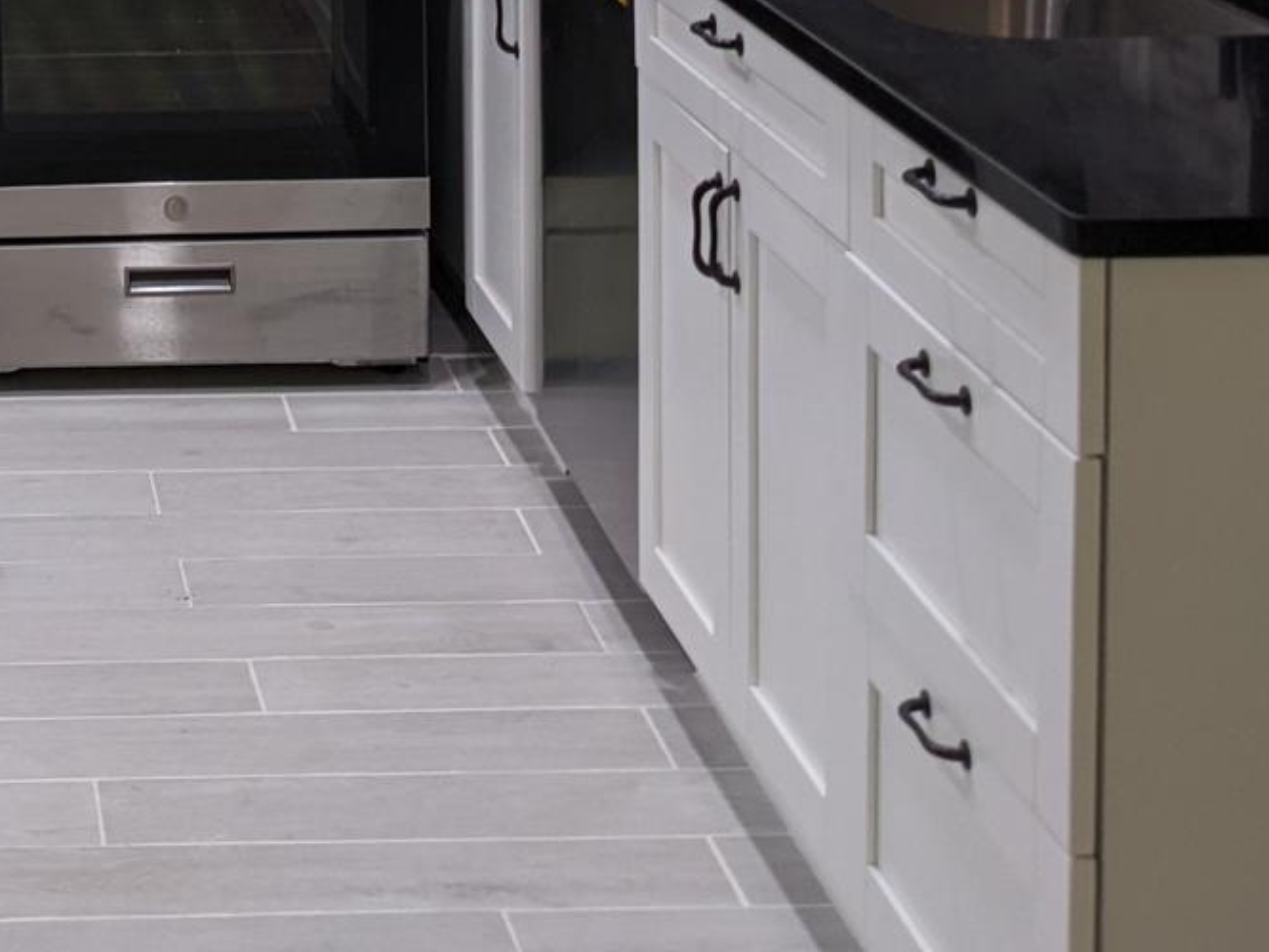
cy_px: -419
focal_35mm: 83
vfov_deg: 16.4
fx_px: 3044
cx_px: -112
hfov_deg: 22.3
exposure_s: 1/60
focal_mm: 4.38
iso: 66
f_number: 1.73
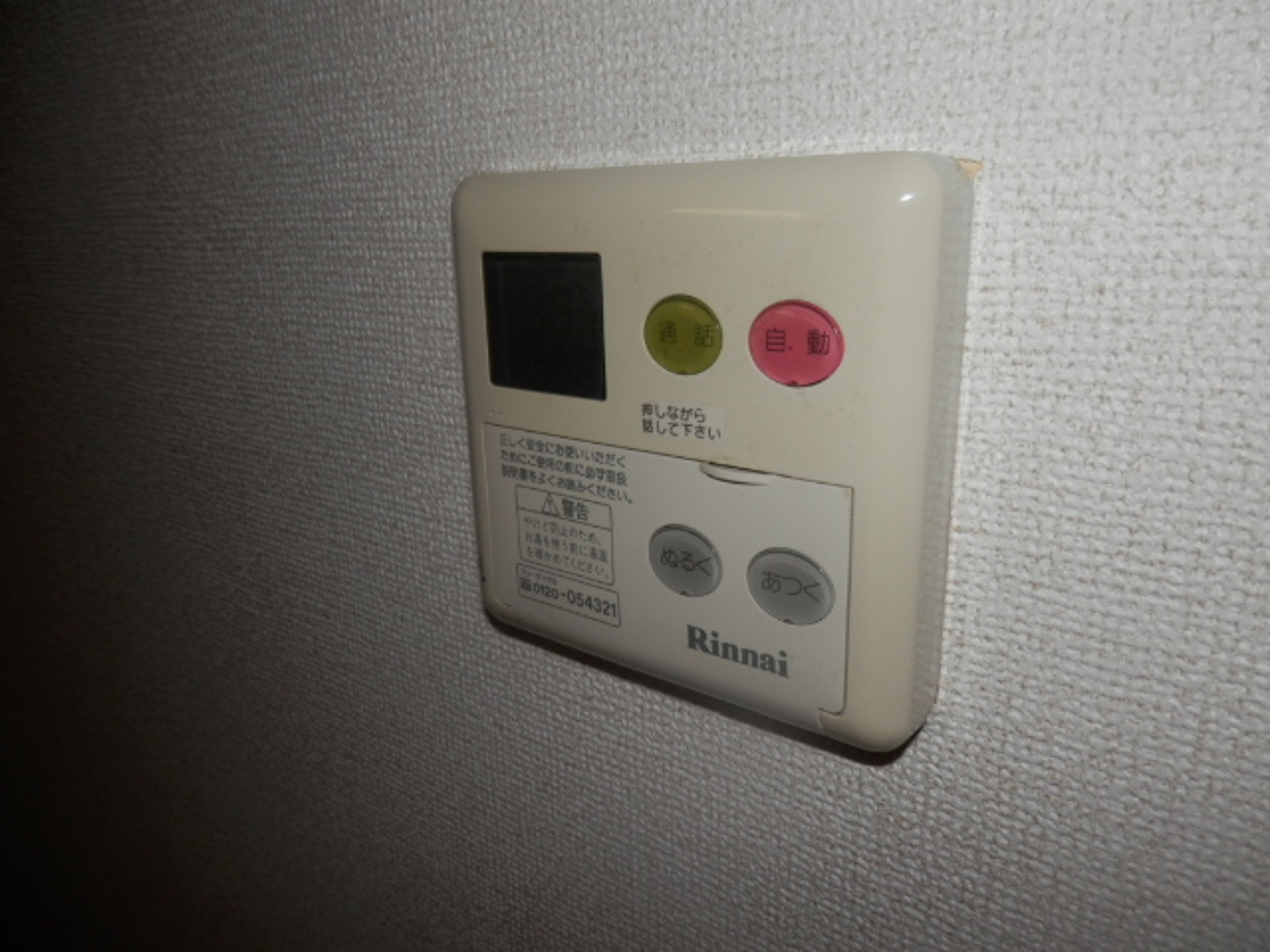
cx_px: 635
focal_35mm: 25
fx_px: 917
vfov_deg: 54.9
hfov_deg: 69.4
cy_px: 476
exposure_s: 1/30
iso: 100
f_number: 8.7
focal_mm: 4.5
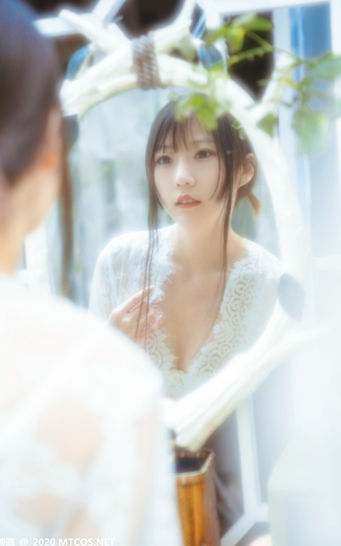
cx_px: 159
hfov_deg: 18.1
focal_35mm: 72
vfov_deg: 28.6
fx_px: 1070
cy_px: 274
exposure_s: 1/200
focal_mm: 70
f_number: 2.8
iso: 100
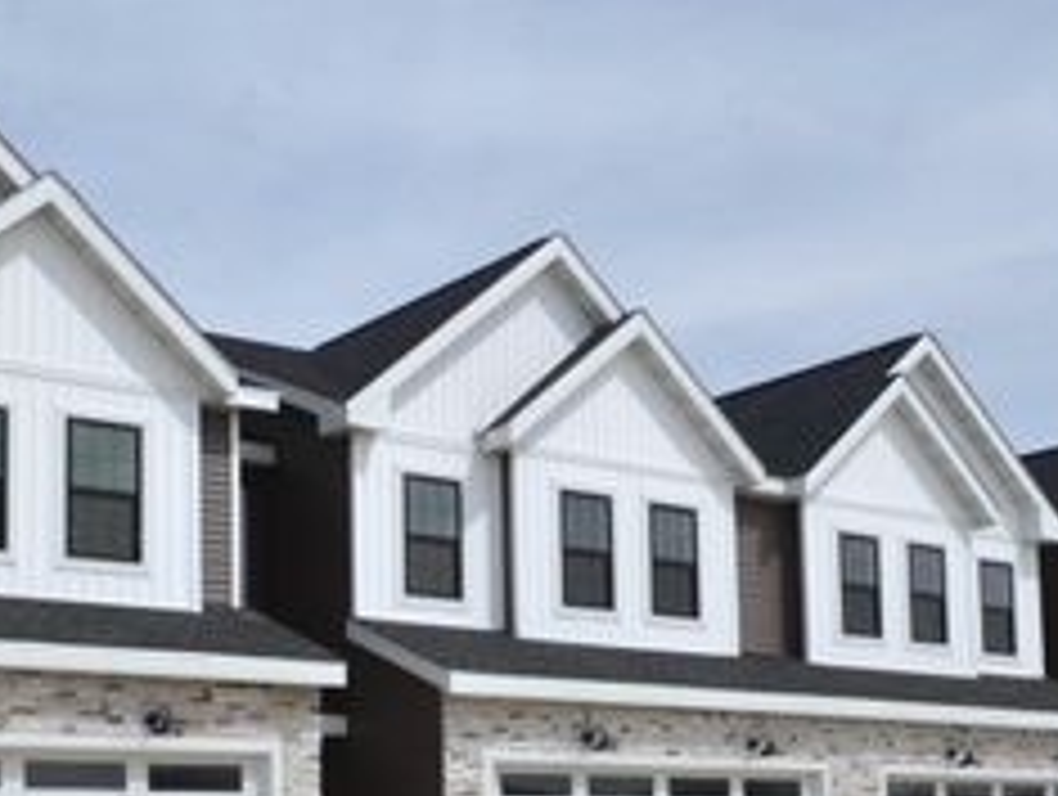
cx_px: 446
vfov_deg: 25.7
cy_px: 735
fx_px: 1684
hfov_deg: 34.8
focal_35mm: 55
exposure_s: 1/640
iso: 100
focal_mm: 18
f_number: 8
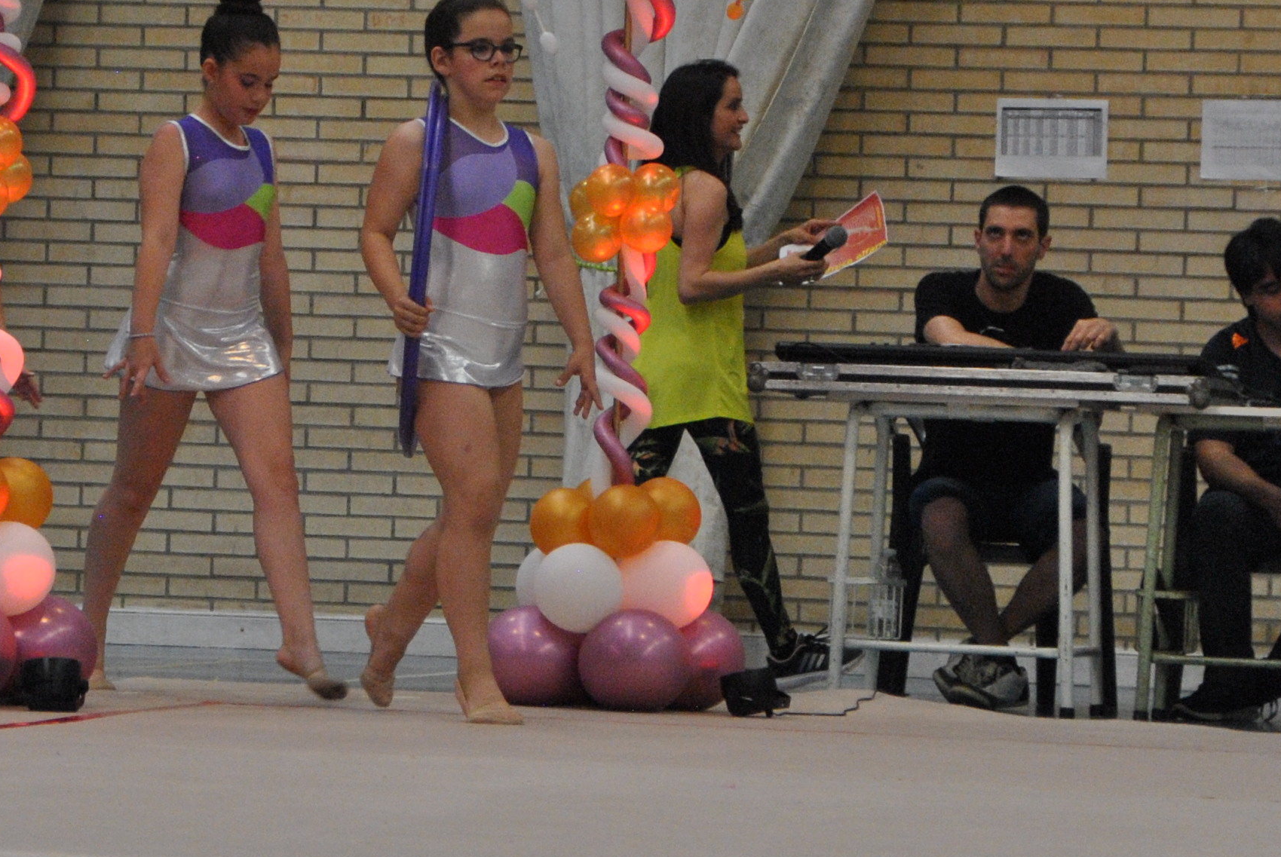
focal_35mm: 212
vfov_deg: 6.5
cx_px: 439
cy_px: 222
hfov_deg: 9.7
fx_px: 7552
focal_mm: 62
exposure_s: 1/200
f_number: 5
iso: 800
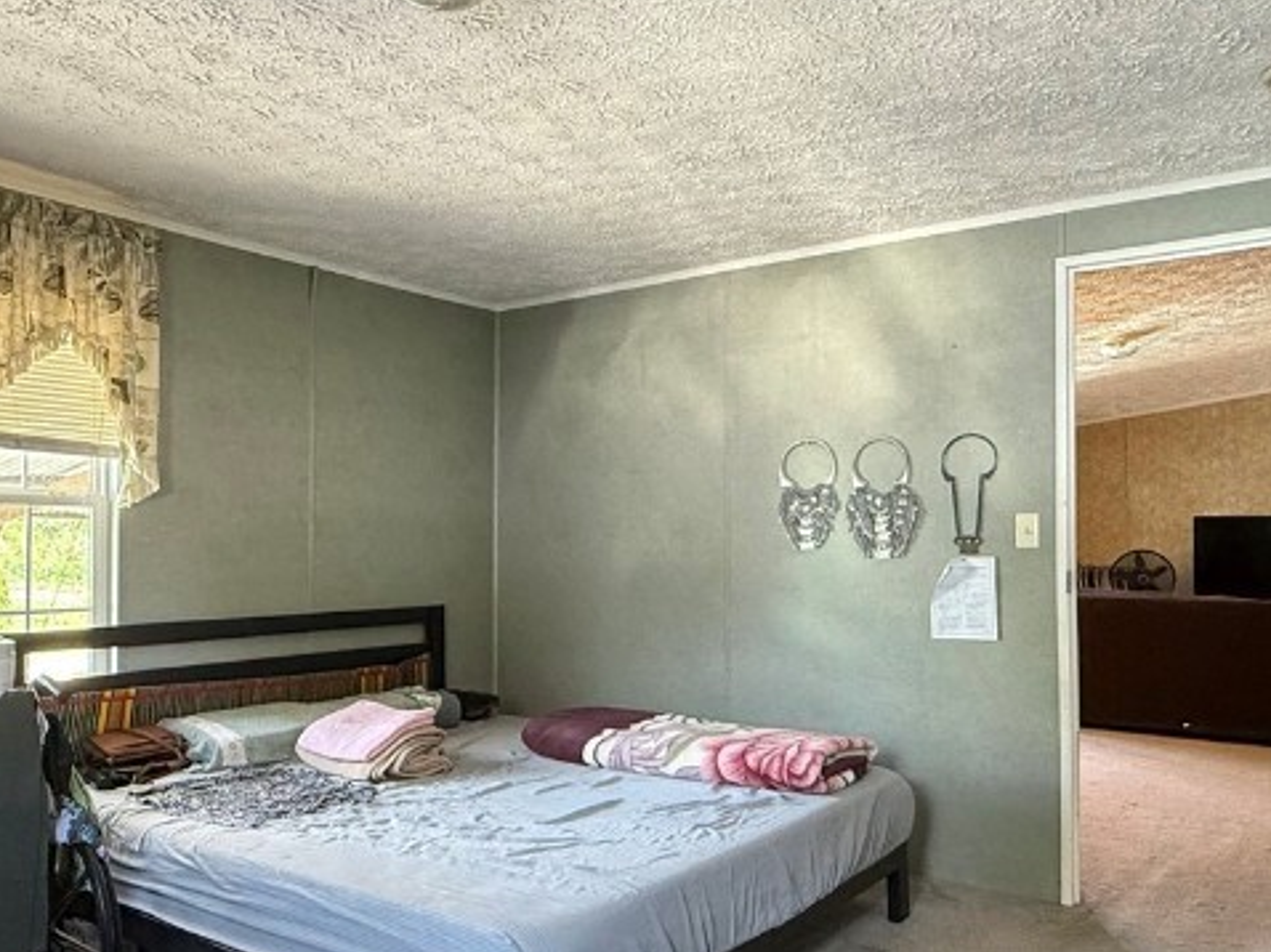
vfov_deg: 46.7
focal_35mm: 30
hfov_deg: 59.6
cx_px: 529
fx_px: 1101
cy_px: 519
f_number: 2.2
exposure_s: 1/60
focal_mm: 2.22
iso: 400
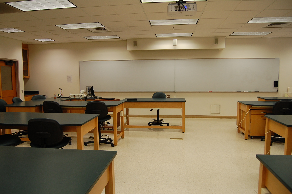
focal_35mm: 27
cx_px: 146
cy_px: 97
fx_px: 219
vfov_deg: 47.8
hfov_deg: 67.5
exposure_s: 1/80
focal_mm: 18
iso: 400
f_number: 4.5
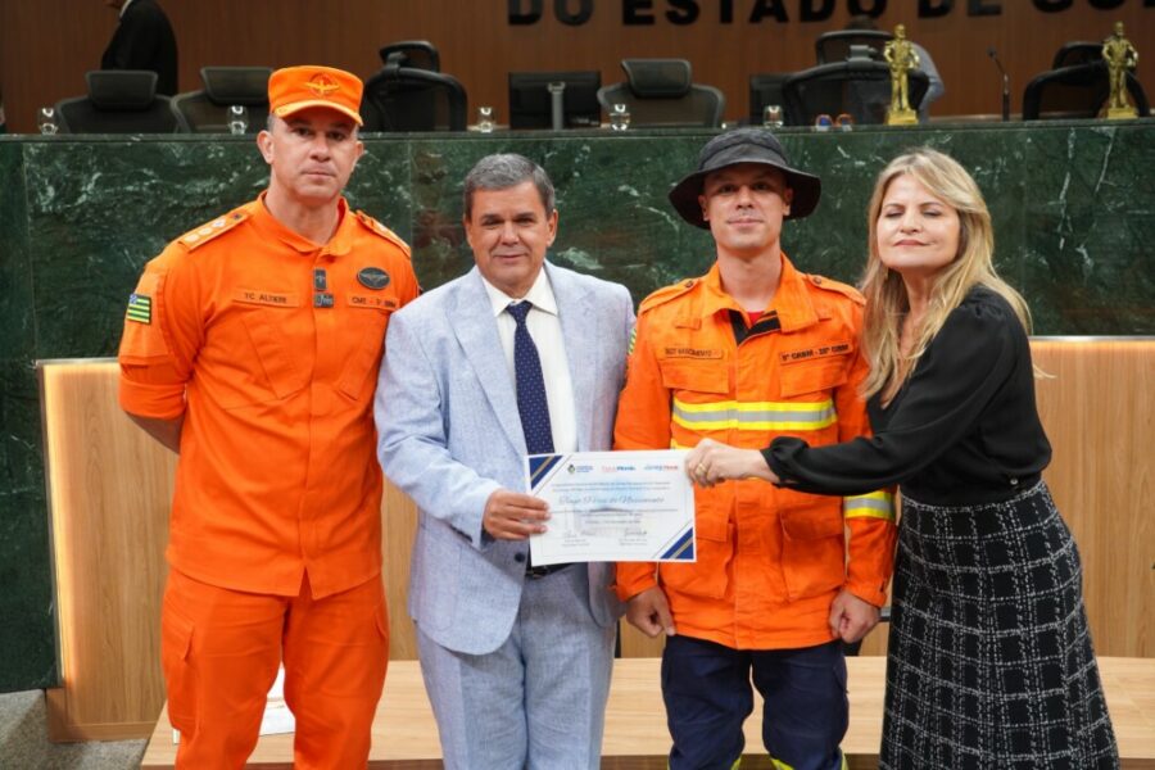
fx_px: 1379
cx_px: 578
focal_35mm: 43
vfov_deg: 31.2
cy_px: 385
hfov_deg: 45.4
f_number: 5
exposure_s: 1/250
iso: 1600
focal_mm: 43
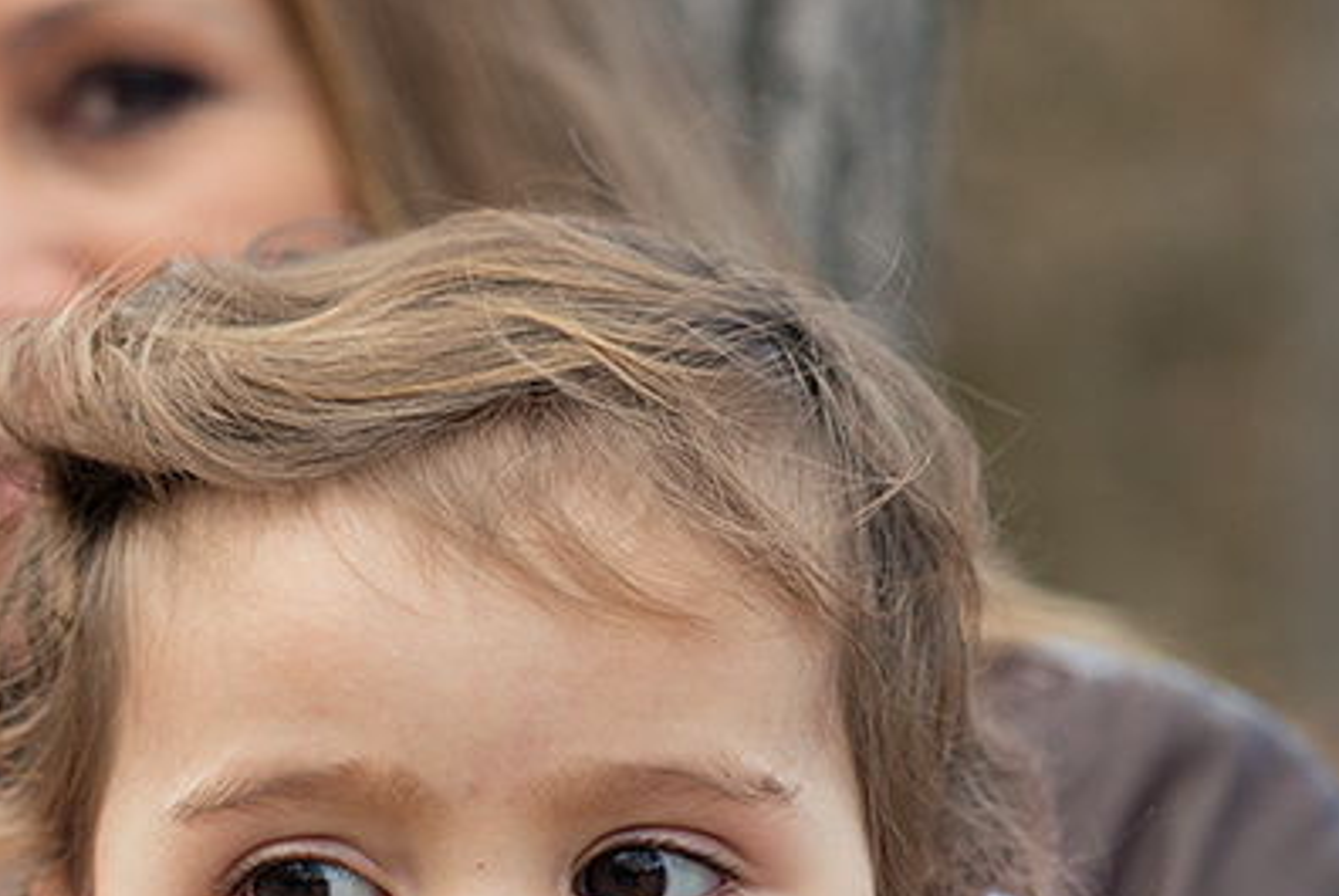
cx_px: -115
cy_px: 874
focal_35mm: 193
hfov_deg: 10.5
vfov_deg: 7.1
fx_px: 7186
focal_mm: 85
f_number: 2.8
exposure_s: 1/1000
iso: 500
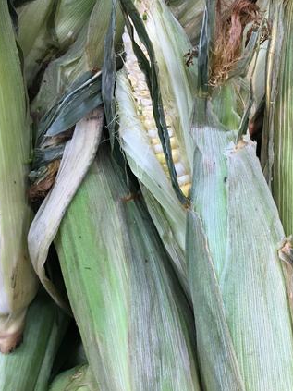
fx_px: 542
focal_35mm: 48
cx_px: 229
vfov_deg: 39.5
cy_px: 232
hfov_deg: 29.6
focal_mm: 4.15
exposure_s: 1/30
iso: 25
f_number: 2.2
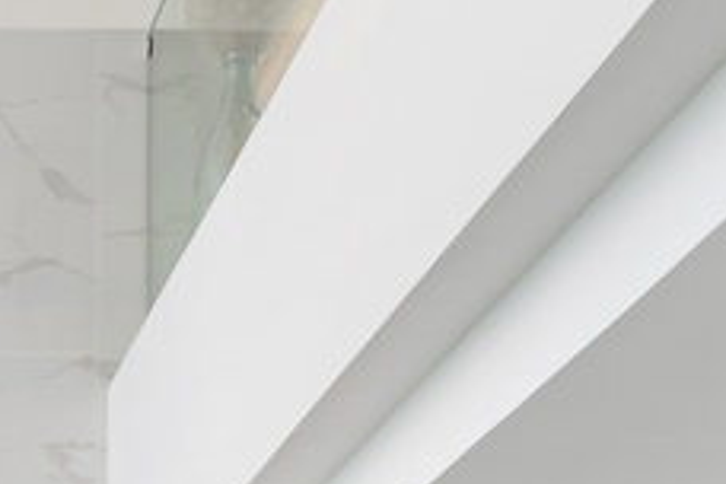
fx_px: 2722
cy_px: 1204
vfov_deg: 9.0
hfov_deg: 14.3
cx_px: -338
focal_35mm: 135
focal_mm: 19
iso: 200
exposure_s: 1/80
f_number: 16
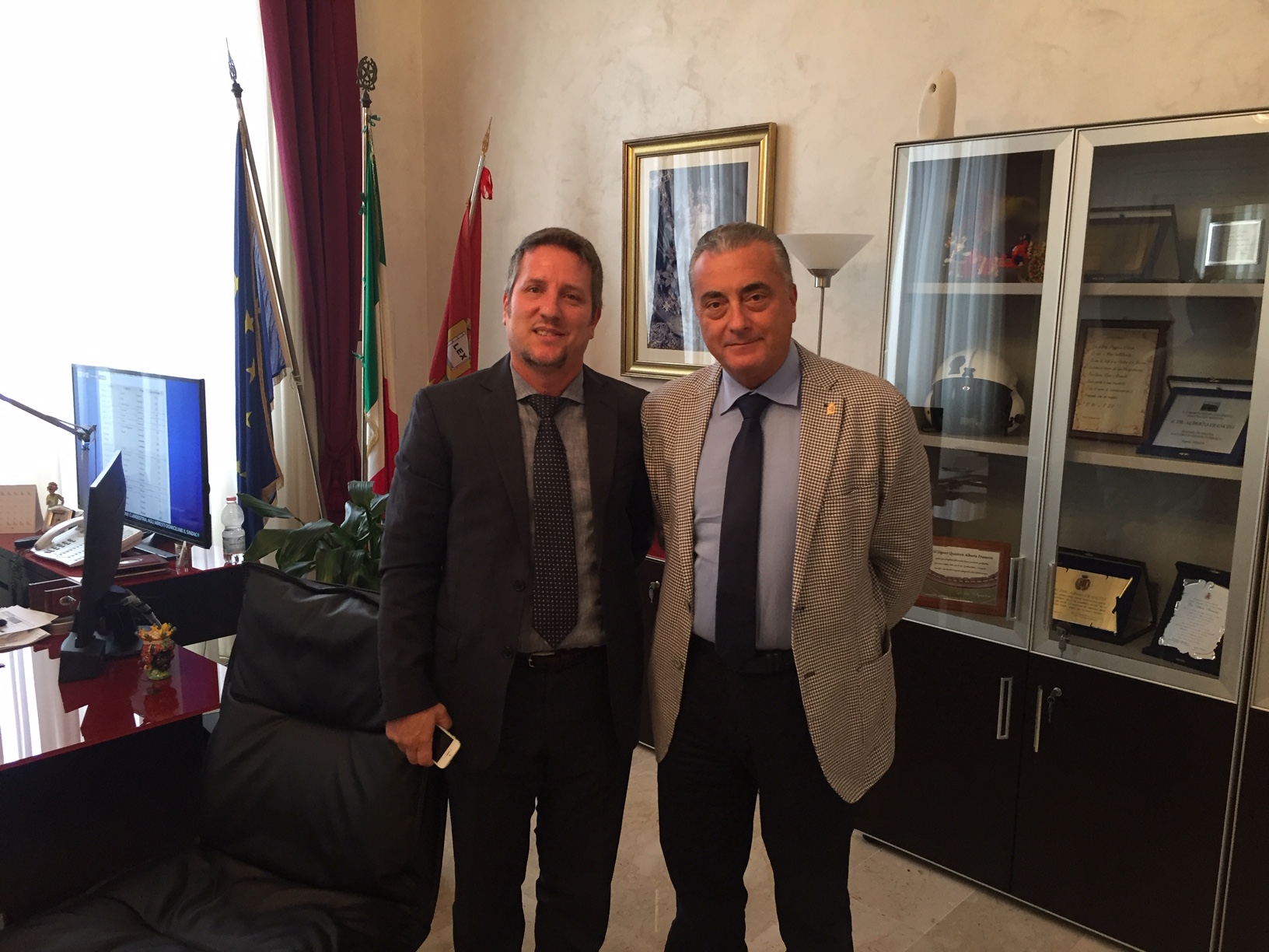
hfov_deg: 61.7
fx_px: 1063
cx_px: 634
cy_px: 476
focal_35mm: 29
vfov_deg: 48.2
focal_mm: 4.15
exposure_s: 1/33
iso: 160
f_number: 2.2
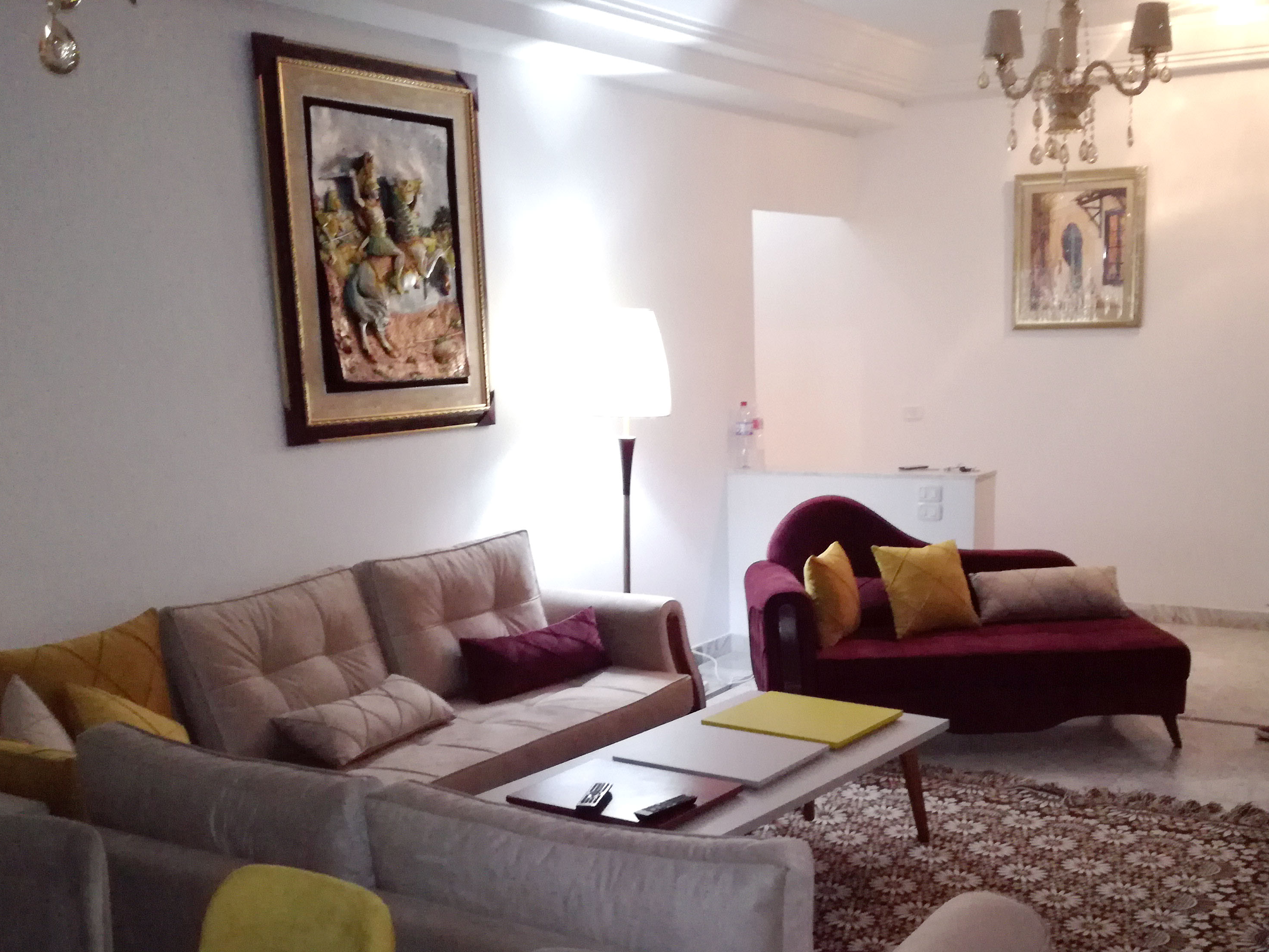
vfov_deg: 37.1
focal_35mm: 38
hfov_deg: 48.9
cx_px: 681
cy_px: 667
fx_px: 1393
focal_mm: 3.79
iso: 640
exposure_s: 1/16.7
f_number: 2
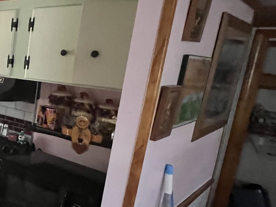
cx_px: -83
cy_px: 104
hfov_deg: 34.8
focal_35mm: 37
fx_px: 295
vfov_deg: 38.7
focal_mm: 1.57
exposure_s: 1/59
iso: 1000
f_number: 1.8
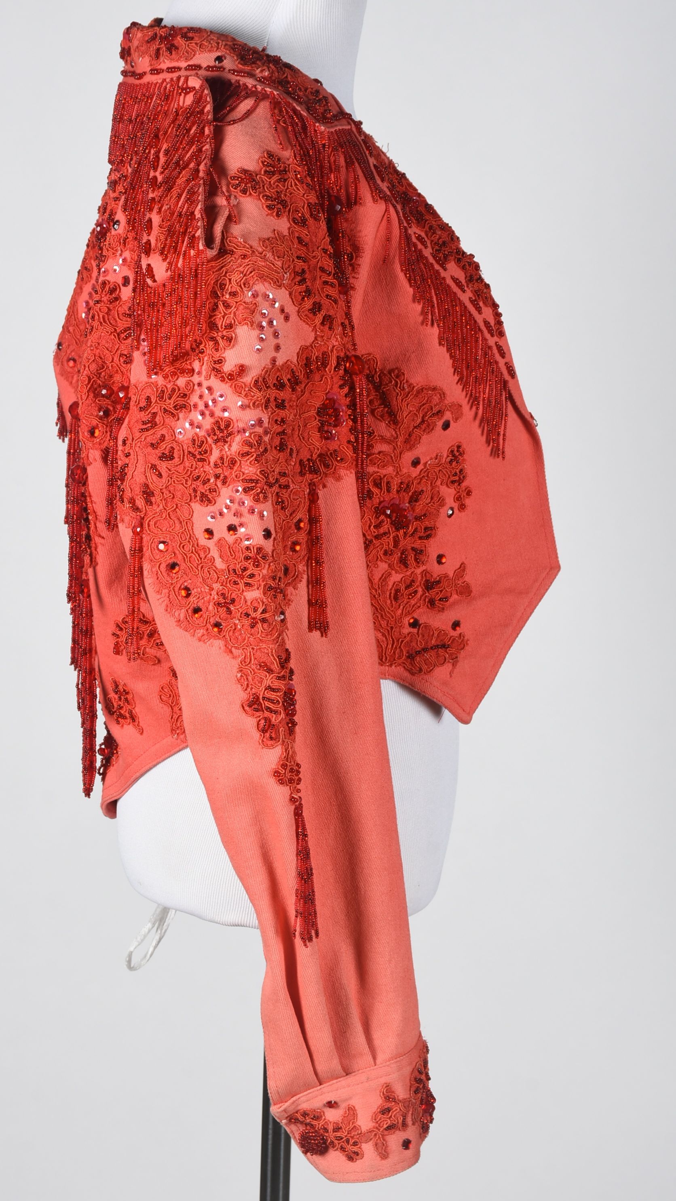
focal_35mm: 95
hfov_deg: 12.7
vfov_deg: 22.5
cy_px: 597
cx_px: 275
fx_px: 3027
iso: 200
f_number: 11
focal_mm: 60
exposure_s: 1/125
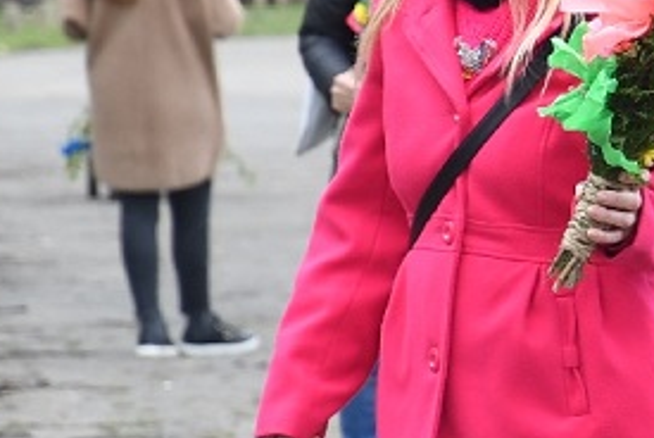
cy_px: 118
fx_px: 11093
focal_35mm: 610
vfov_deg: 2.3
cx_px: 1439
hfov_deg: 3.3
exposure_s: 1/250
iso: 220
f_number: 4
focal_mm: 80
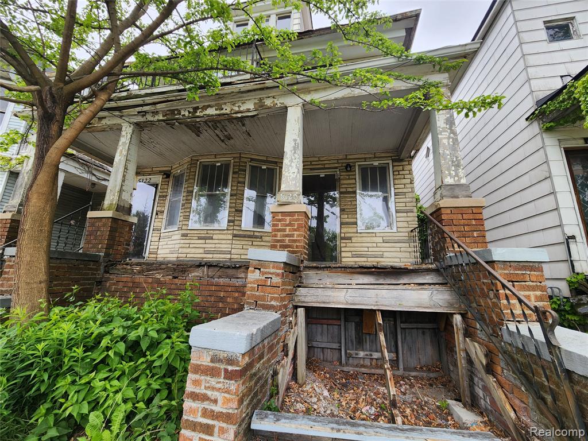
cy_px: 220
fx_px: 221
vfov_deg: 89.9
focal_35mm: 13
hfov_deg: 106.2
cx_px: 294
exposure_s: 1/194
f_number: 2.2
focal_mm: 2.2
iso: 50
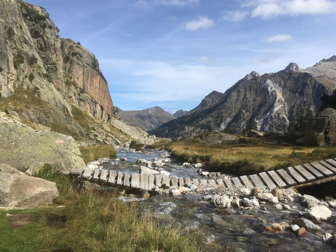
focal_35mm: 32
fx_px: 311
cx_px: 164
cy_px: 124
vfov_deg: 44.2
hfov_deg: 56.8
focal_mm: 4.15
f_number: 2.2
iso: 25
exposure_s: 1/1923
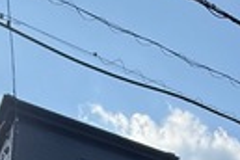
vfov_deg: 15.4
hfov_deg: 28.0
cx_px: 153
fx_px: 480
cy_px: 314
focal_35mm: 72
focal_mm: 2.22
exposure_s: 1/1698
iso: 64
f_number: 2.2
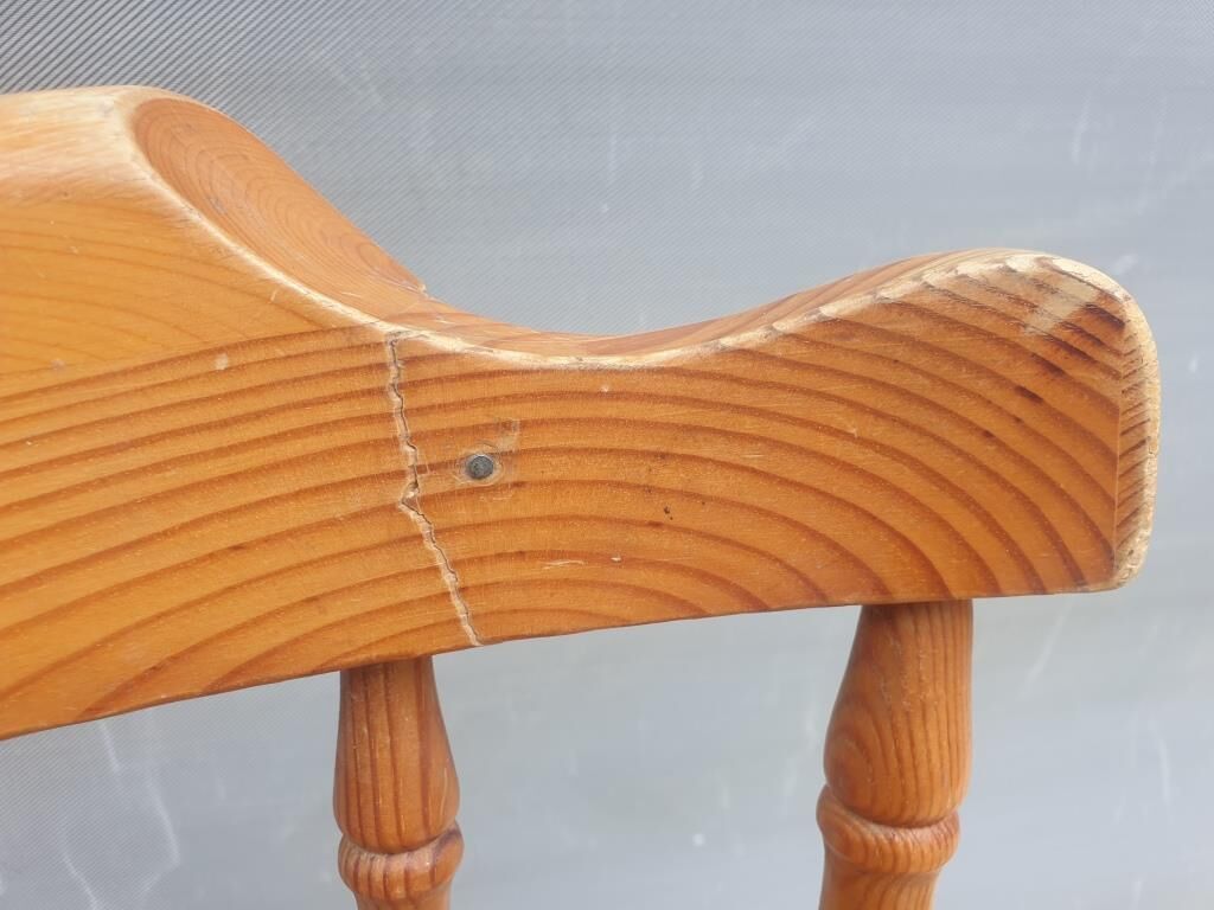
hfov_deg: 67.3
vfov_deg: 53.1
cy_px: 455
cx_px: 607
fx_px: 912
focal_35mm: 26
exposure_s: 1/181
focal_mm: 4.3
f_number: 2.4
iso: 50
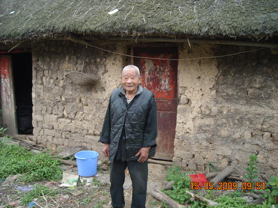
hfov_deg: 52.6
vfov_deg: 40.7
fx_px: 281
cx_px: 139
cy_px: 104
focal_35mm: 35
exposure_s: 1/218
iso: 64
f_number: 2.8
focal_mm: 5.7
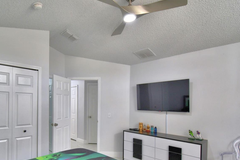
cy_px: 106
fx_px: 140
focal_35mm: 21
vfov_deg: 58.2
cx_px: 89
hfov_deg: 79.7
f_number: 4.5
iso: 400
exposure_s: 1/125
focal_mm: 10
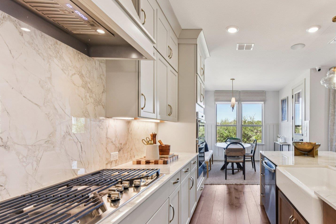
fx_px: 187
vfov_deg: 61.7
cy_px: 127
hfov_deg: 81.0
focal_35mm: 20
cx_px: 225
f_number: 8
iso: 400
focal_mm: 14
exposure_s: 1/50
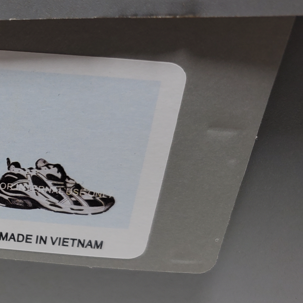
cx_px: -21
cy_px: 147
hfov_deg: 30.3
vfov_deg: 33.4
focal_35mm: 51
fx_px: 505
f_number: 1.5
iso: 50
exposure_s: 1/288
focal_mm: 4.3
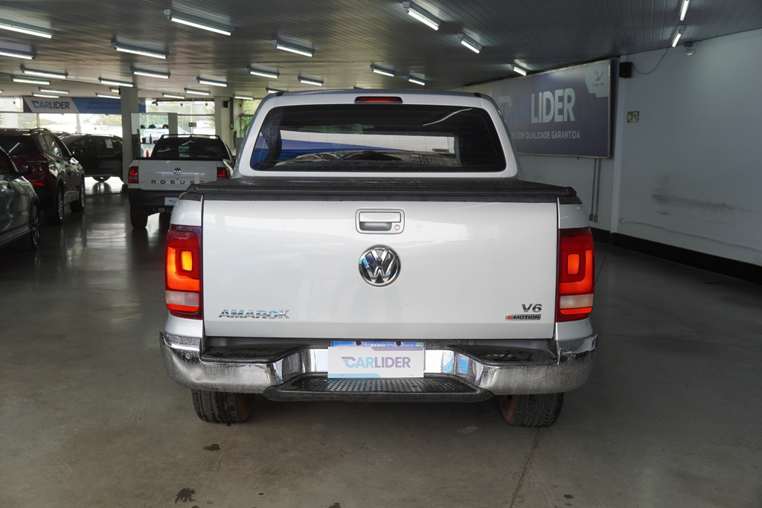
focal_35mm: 38
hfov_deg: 51.3
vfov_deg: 35.5
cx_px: 381
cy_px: 254
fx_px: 794
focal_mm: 25
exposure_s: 1/80
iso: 100
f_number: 4.5
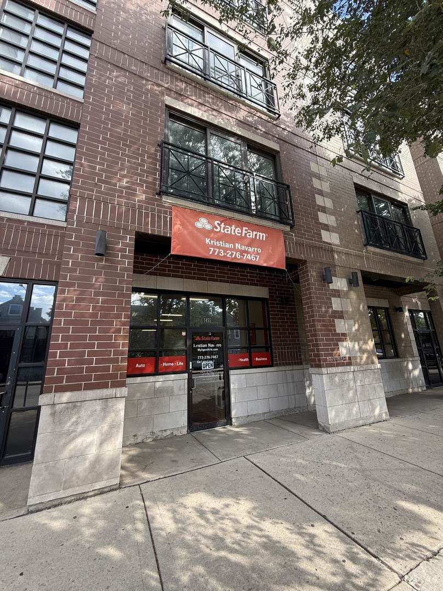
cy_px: 296
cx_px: 222
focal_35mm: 14
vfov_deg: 102.1
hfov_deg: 85.7
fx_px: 239
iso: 50
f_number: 2.2
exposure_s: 1/149
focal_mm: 2.22
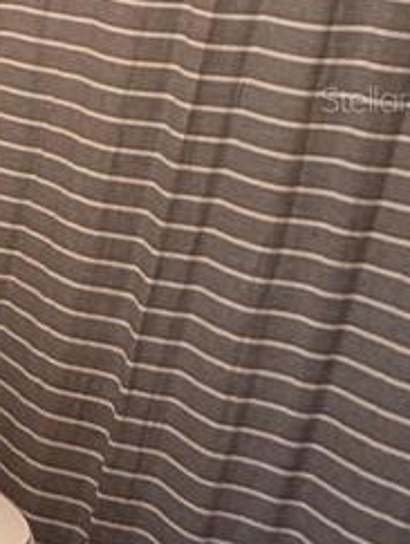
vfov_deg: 27.5
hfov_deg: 14.9
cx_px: -529
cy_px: 99
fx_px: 1087
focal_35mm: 69
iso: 200
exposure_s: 1/60
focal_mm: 2.22
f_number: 2.2
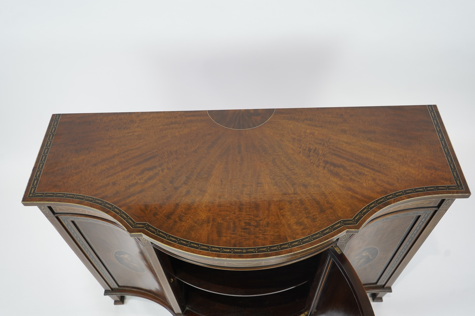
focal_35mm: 31
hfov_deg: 60.3
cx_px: 238
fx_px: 409
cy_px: 158
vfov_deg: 42.3
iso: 640
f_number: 5
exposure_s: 1/60
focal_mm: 31
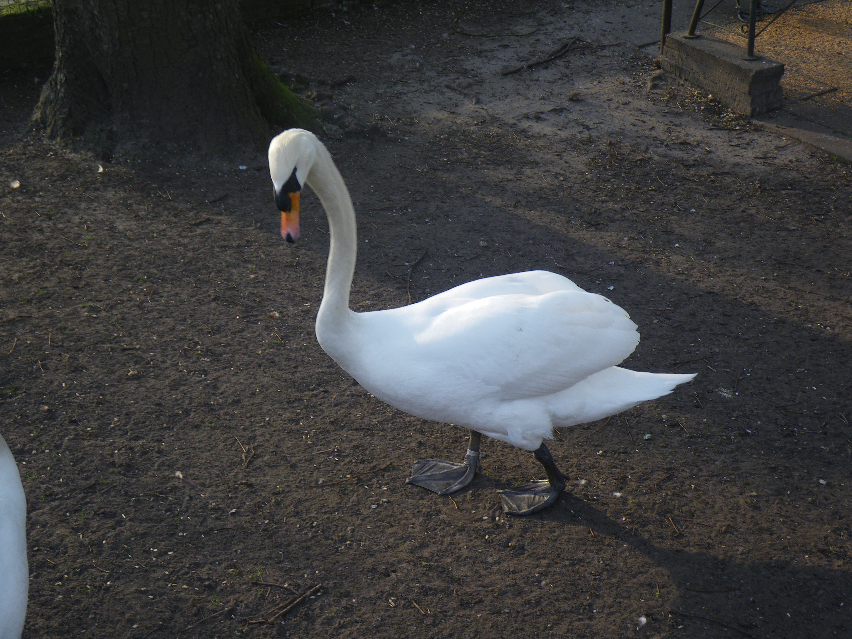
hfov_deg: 44.8
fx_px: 1034
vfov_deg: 34.3
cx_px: 426
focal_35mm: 42
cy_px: 320
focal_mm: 7.5
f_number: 4.2
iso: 50
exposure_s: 1/80
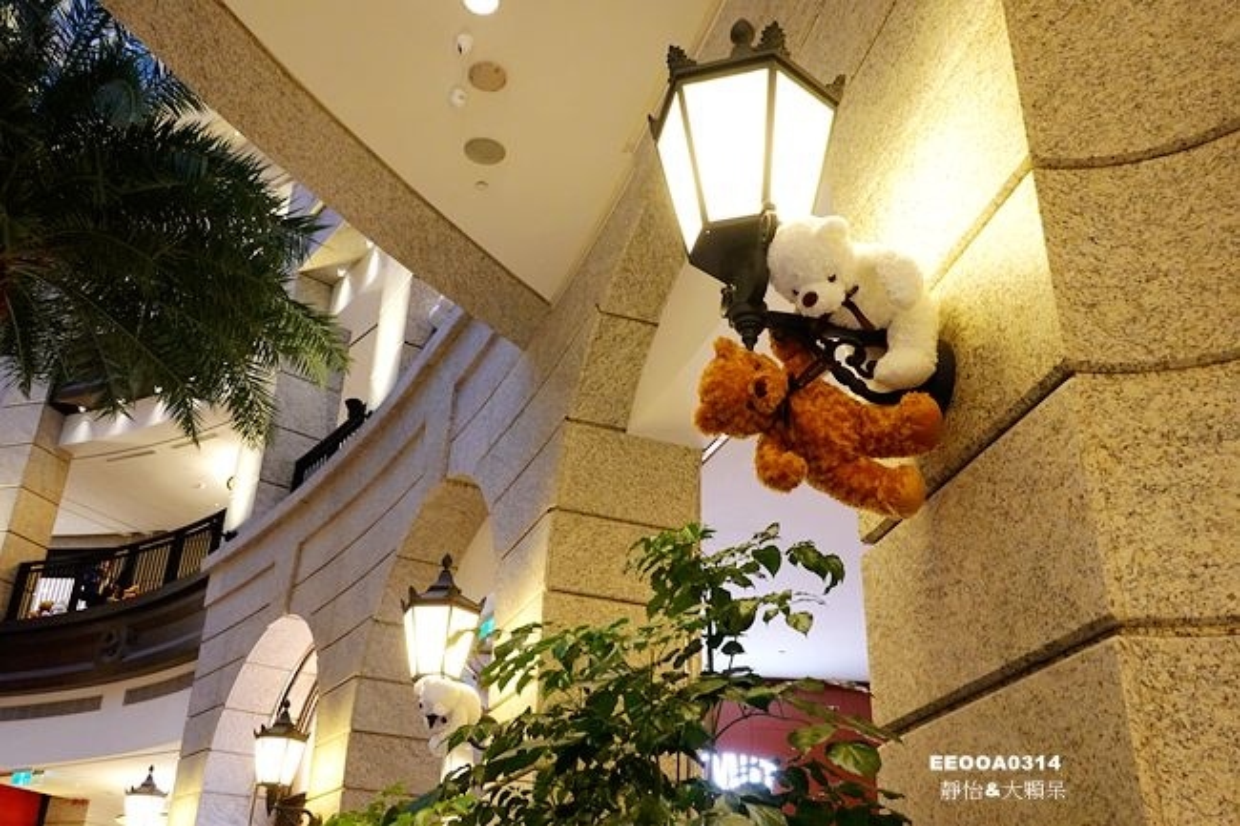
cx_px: 620
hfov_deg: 57.2
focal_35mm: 33
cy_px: 413
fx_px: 1136
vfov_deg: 39.9
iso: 1250
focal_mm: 12.25
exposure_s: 1/40
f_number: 3.5
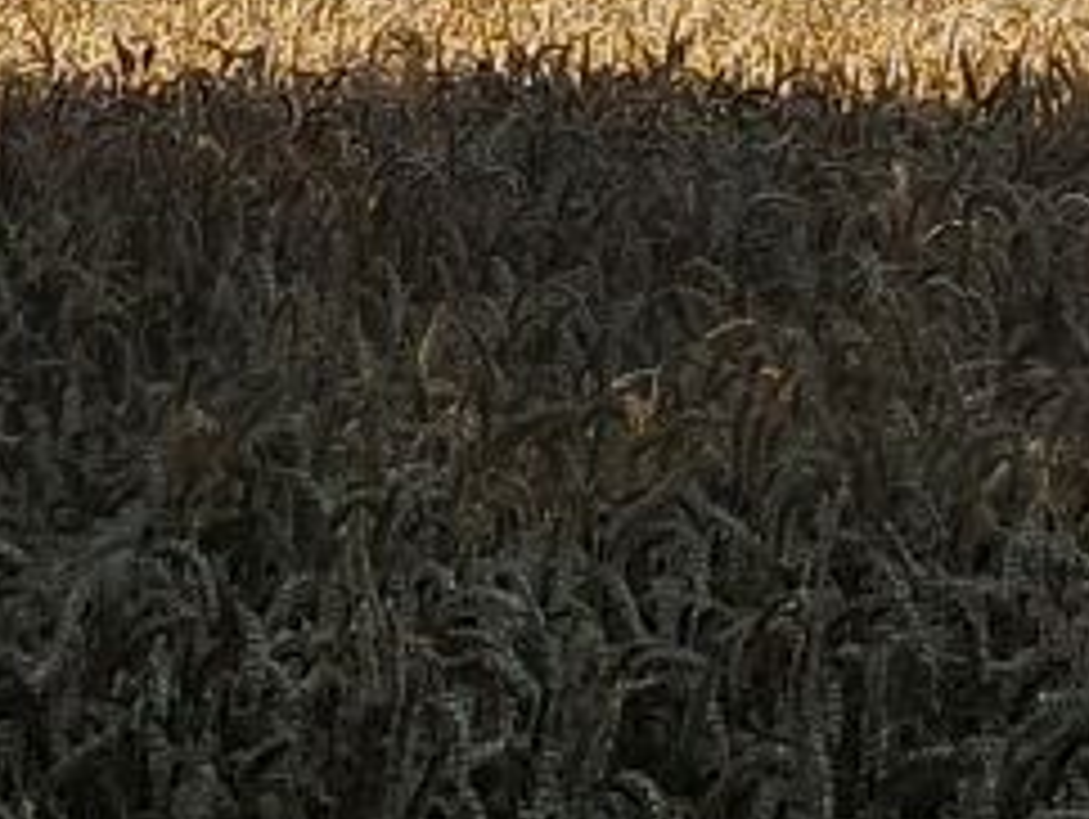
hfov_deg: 18.7
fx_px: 3212
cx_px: 0
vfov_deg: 13.0
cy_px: -695
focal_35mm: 102
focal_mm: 5.4
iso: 50
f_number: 1.8
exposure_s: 1/3378
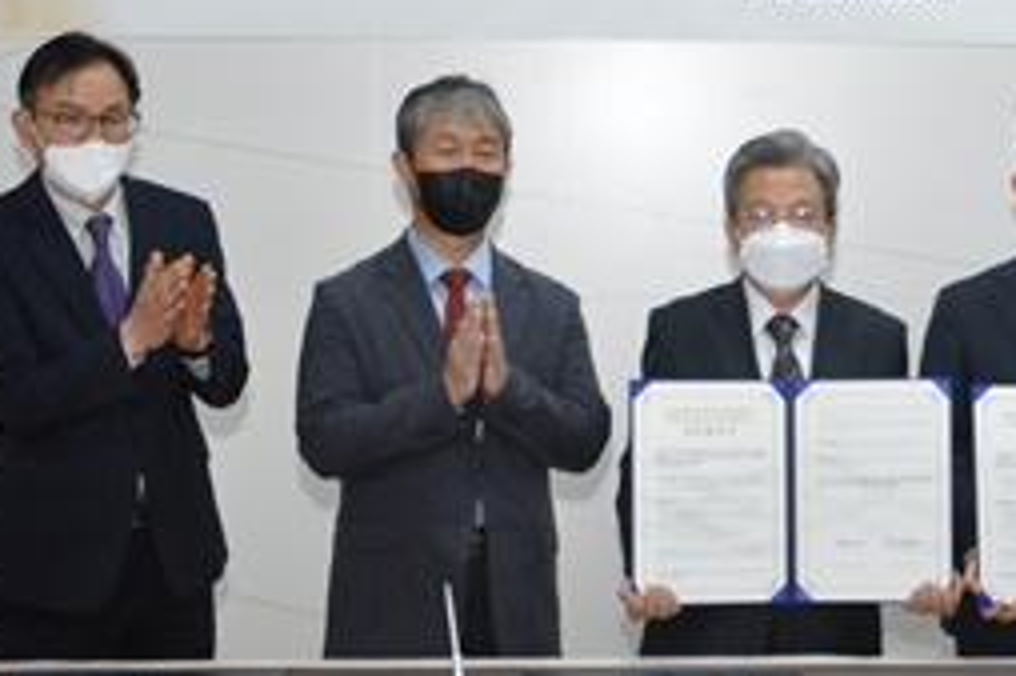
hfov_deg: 16.8
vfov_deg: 11.3
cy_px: 486
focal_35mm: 121
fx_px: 3413
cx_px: 836
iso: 400
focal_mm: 32
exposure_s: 1/80
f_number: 4.5
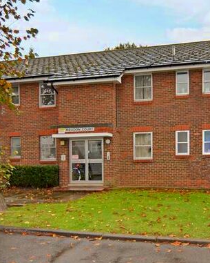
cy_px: 106
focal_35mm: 31
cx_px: 145
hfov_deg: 46.2
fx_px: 241
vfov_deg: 56.7
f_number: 4
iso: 110
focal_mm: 12
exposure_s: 1/125
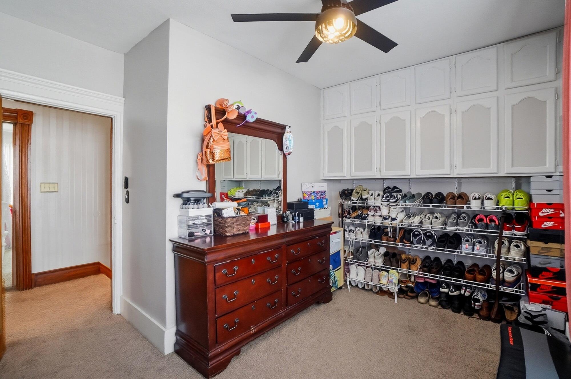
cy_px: 190
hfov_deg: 100.5
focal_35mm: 15
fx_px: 238
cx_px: 286
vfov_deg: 77.2
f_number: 5.6
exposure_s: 1/40
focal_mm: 10
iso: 100
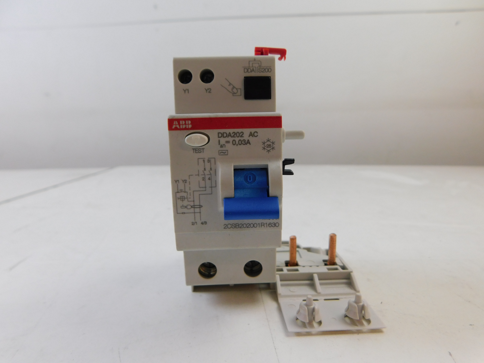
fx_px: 322
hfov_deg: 73.9
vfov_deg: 58.9
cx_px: 242
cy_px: 182
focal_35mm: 23
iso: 160
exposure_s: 1/30
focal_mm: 4
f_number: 3
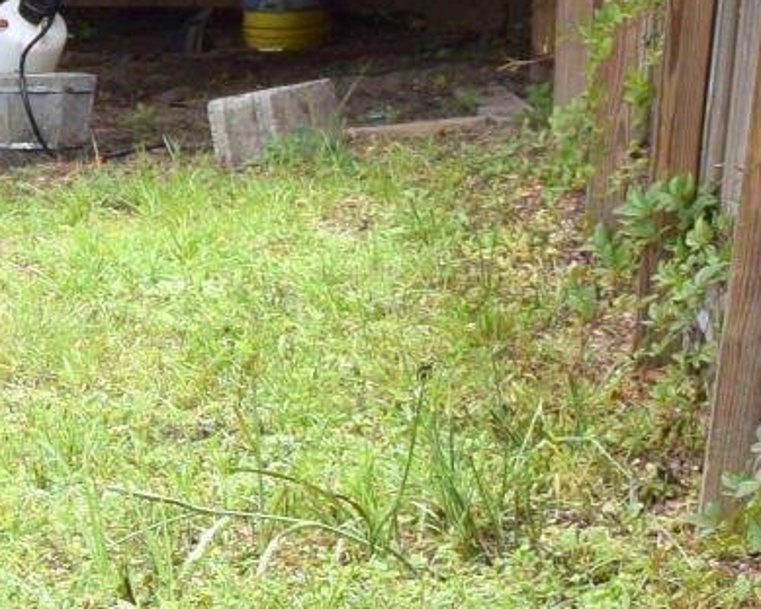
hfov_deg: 6.3
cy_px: 35
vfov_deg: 5.1
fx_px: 6845
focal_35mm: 304
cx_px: -252
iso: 200
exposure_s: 1/250
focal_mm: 28
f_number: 8
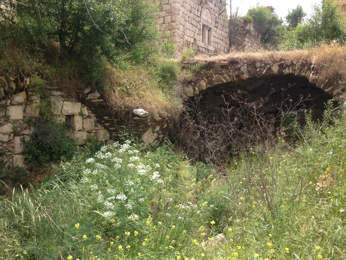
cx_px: 170
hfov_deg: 51.4
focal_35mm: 36
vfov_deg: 39.6
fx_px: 360
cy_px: 137
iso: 50
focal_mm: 4.12
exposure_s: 1/623
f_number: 2.4
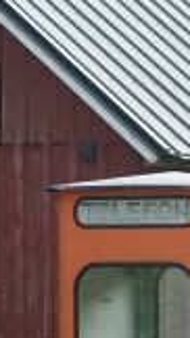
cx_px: 40
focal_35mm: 391
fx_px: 3506
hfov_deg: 3.1
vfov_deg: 5.5
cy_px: 191
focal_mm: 21.79
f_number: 5
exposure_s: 1/80
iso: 125
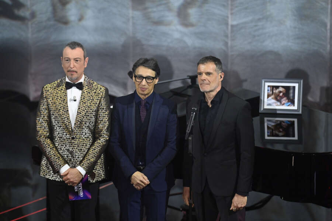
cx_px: 166
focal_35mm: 240
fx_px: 2213
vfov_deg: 5.7
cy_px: 110
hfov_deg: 8.6
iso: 4000
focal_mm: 240
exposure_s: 1/400
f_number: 3.5
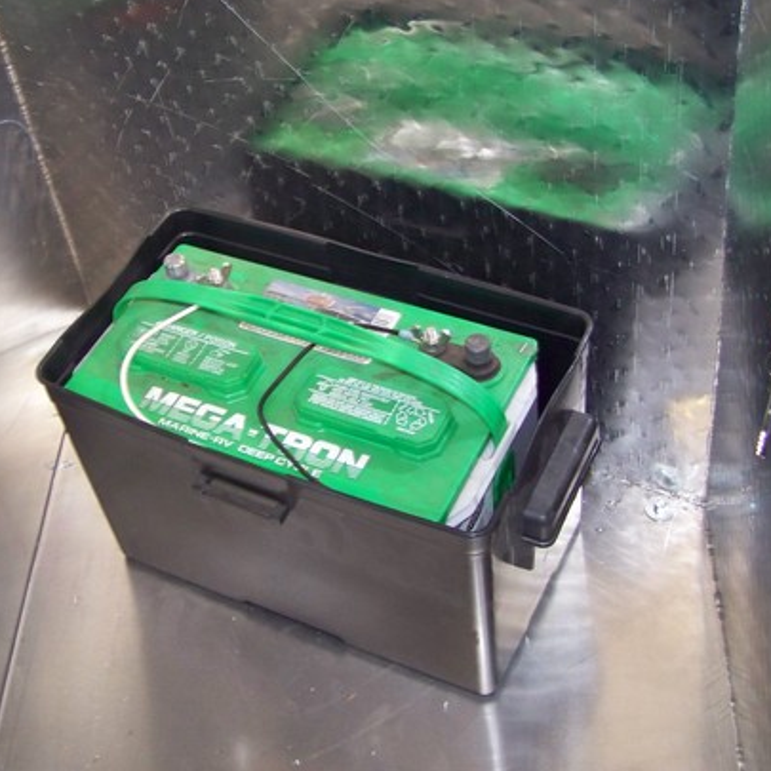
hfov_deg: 31.1
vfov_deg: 31.1
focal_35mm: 55
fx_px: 1386
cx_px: 350
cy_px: 361
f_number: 2.8
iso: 200
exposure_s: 1/30
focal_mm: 5.85
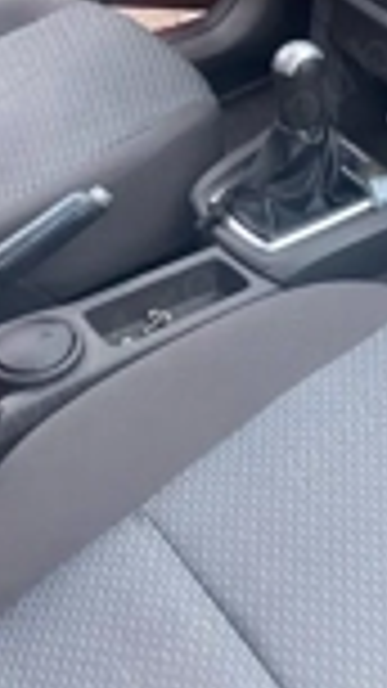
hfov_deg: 15.5
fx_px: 1351
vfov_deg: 27.6
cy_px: 76
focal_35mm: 74
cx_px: 513
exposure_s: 1/44
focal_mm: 4.25
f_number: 1.8
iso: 500
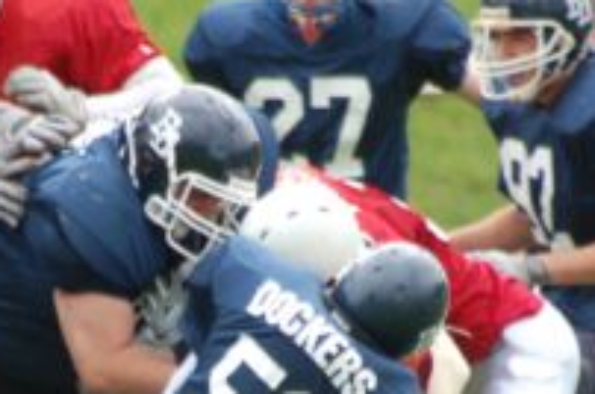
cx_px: 158
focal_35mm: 1011
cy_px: 394
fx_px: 16683
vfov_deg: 1.4
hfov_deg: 2.0
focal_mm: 300
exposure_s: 1/500
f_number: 5.6
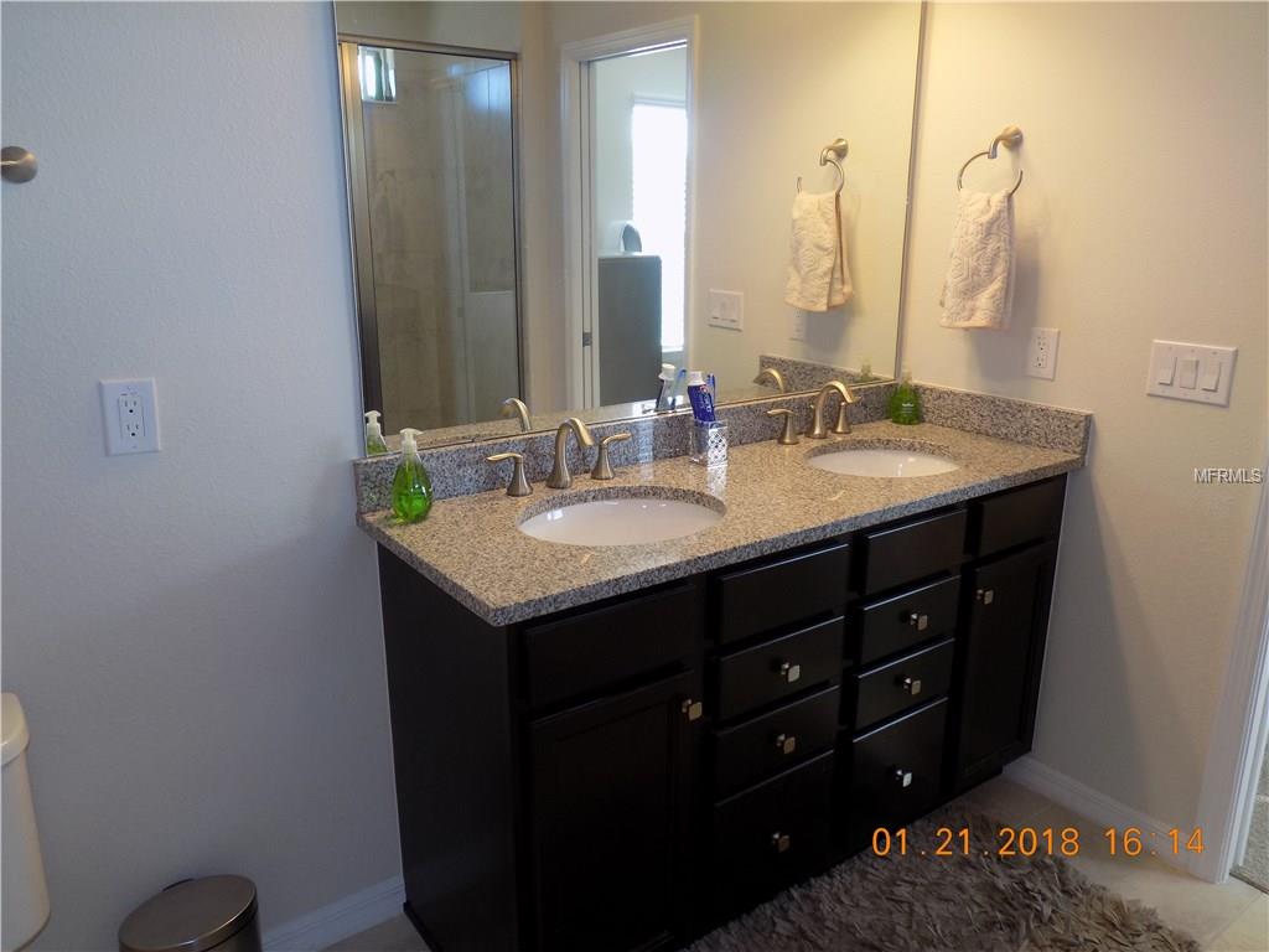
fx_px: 880
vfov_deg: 56.8
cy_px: 476
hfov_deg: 71.6
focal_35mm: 24
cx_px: 634
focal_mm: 4.3
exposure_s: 1/30
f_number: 3.1
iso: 140
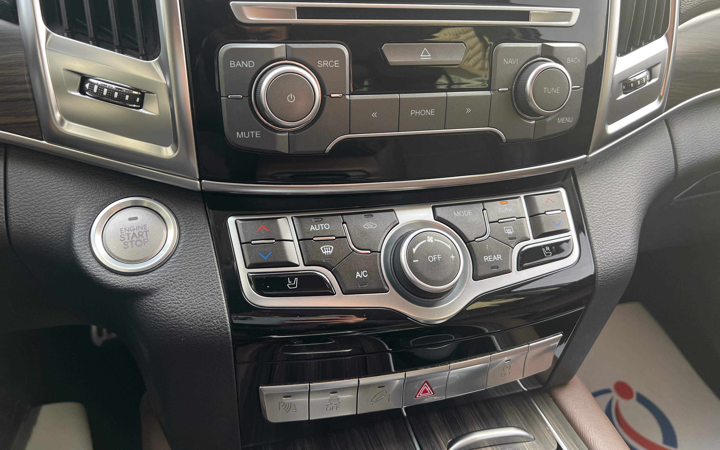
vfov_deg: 44.3
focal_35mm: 28
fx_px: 549
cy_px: 177
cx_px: 360
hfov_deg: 66.5
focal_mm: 5.7
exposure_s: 1/121
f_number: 1.5
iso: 125
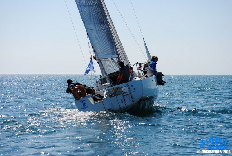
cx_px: 116
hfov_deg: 18.9
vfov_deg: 12.7
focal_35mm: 108
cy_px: 78
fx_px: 697
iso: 100
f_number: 6.3
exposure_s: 1/640
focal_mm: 72
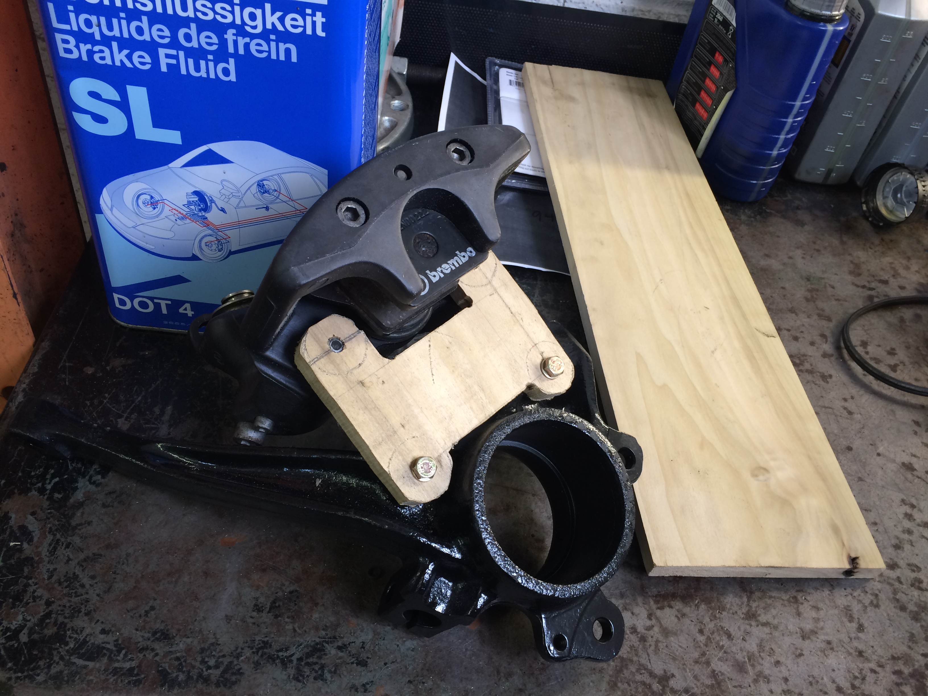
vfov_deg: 48.2
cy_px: 348
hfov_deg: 61.7
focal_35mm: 29
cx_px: 464
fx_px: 777
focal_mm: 4.15
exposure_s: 1/30
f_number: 2.2
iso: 50
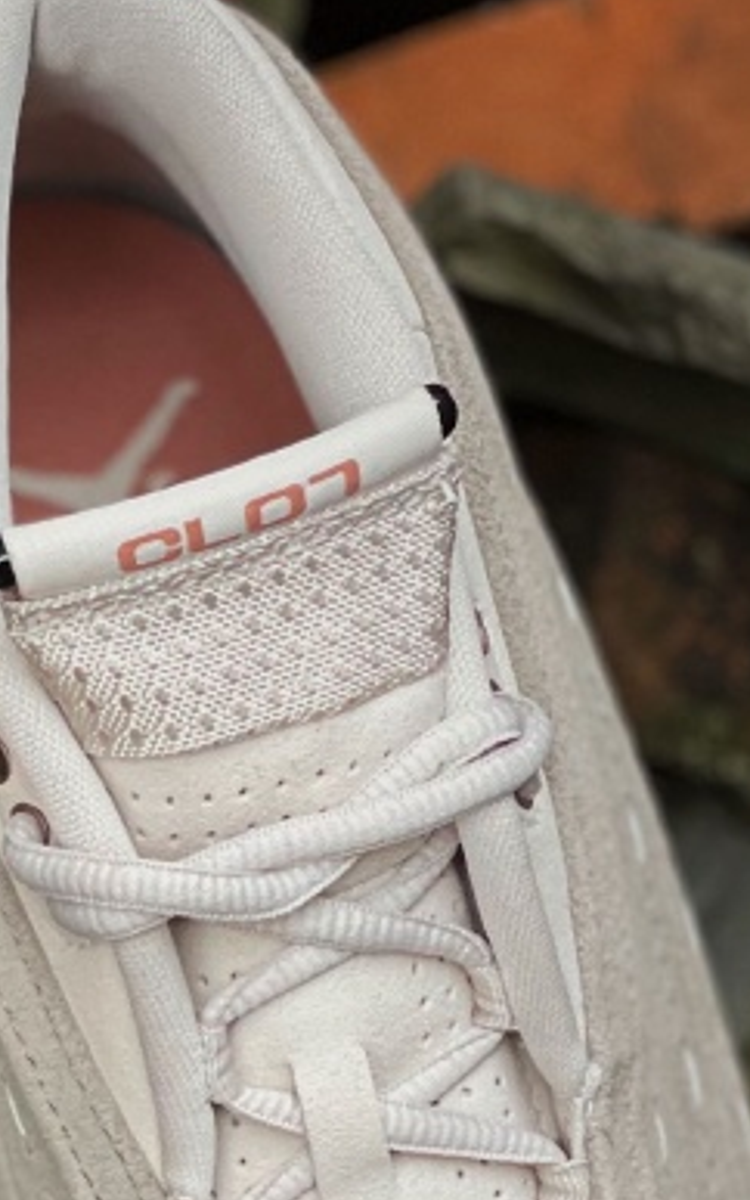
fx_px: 5590
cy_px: 1287
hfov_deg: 7.6
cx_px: -46
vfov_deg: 12.1
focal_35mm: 171
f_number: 2
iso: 100
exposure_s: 1/122
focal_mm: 6
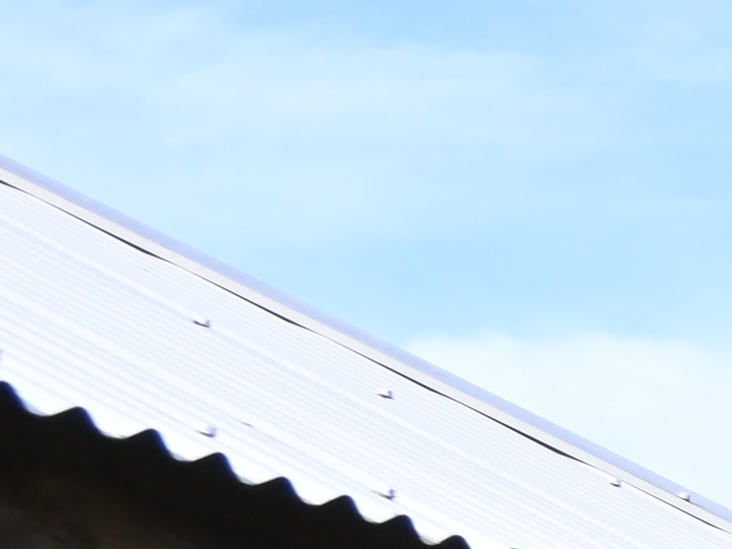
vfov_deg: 7.3
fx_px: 3945
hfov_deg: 8.5
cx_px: 2364
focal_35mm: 187
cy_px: 1414
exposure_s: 1/250
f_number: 5.6
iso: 110
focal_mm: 19.5
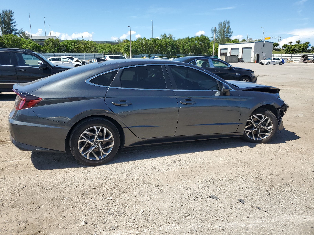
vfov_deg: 53.1
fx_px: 236
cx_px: 157
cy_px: 118
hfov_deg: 67.3
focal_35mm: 26
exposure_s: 1/2500
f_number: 1.5
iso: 50
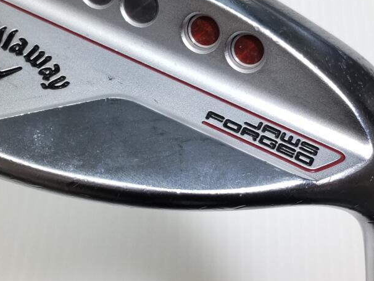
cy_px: 85
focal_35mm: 38
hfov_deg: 49.0
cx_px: 181
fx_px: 411
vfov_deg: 37.2
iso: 67
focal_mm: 3.43
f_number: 2
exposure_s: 1/50
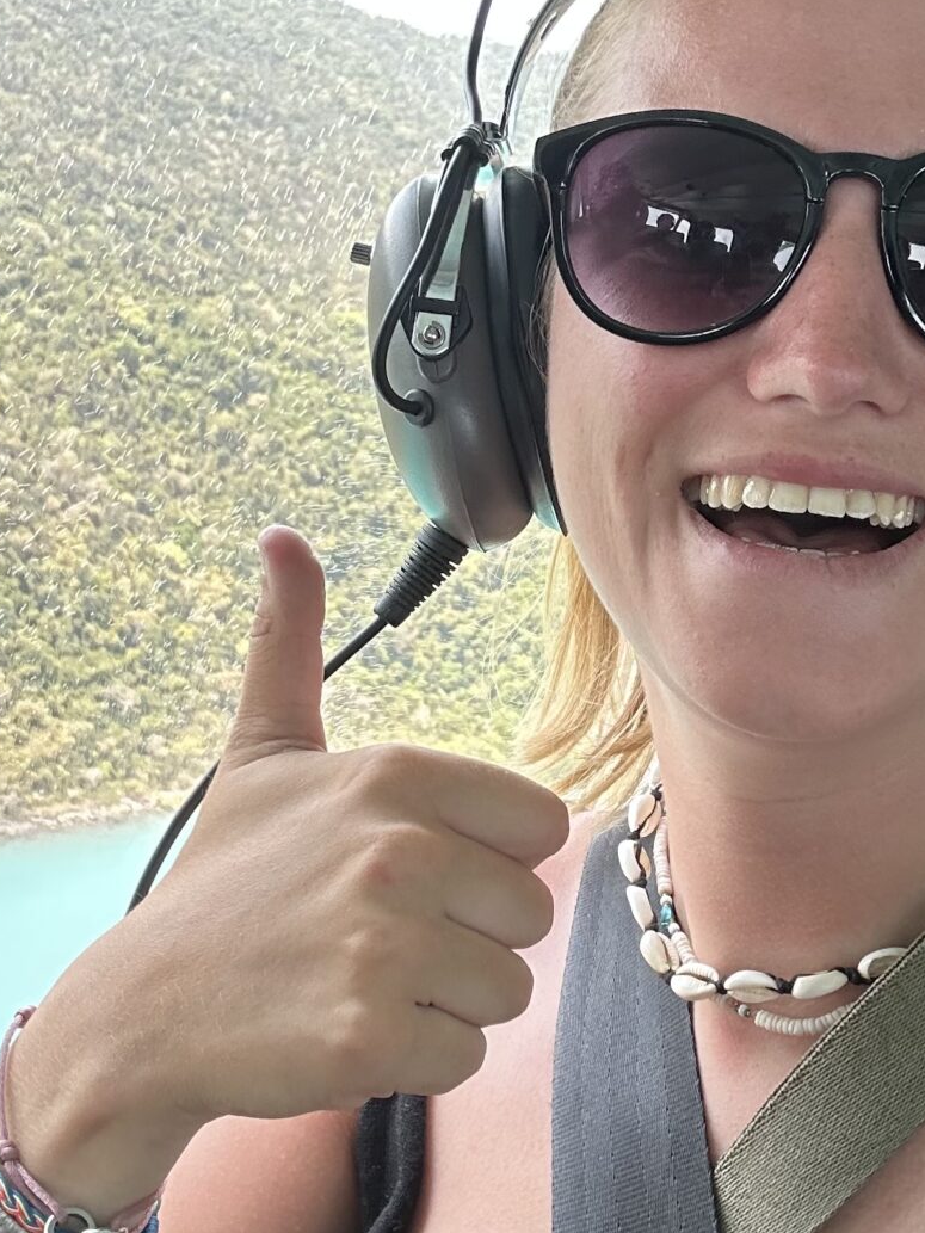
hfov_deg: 25.6
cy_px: 547
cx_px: 574
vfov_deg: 33.7
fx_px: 2030
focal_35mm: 57
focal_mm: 2.69
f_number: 1.9
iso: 40
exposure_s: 1/121
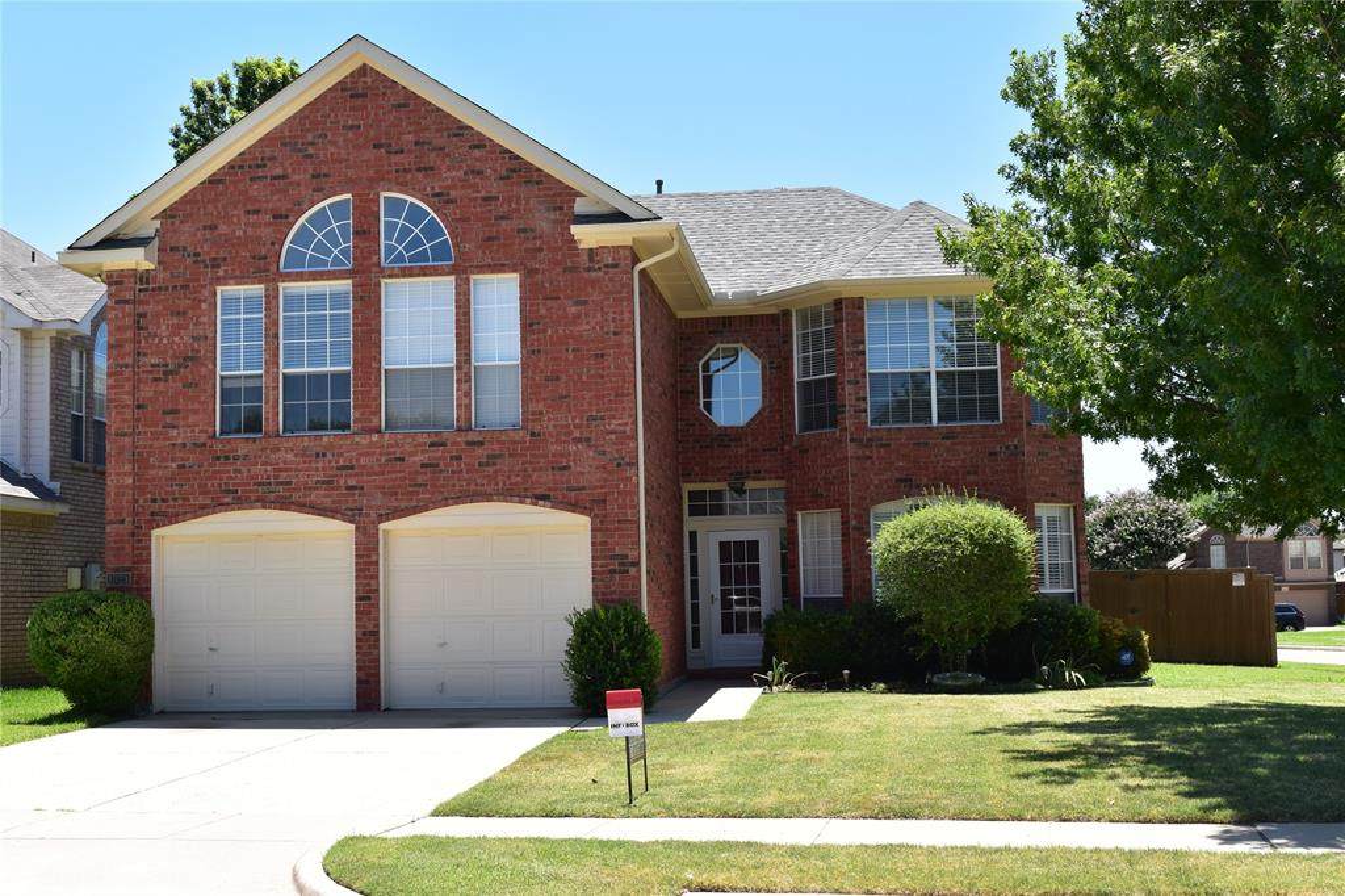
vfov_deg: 29.8
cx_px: 672
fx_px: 1681
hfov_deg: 43.6
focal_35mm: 45
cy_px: 448
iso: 400
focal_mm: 30
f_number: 11
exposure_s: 1/400
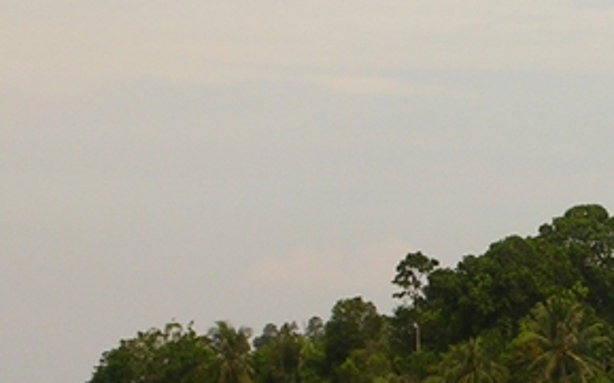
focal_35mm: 279
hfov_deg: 7.5
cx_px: 705
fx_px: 4664
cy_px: 374
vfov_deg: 4.7
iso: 50
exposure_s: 1/824
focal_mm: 14.5
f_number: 4.4
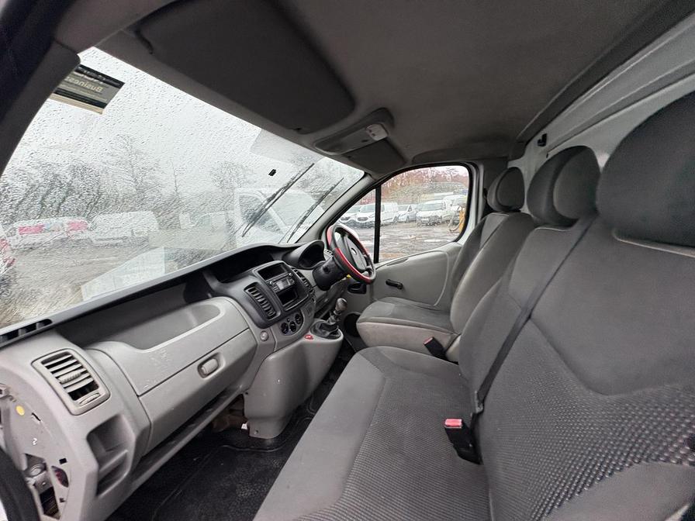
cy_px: 260
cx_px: 348
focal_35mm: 14
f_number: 2.2
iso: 250
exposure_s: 1/86
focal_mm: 2.22
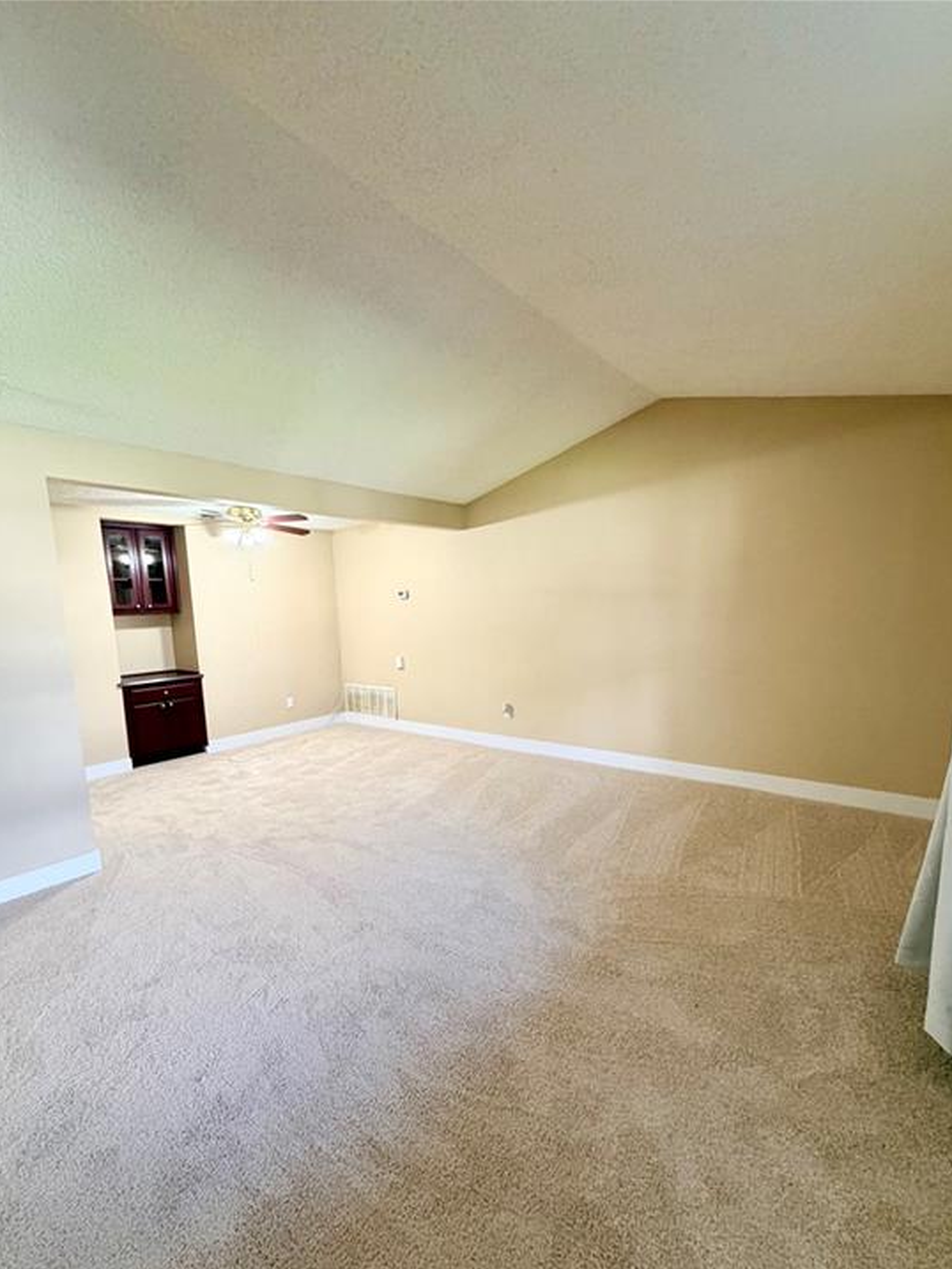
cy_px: 678
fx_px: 550
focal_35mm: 15
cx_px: 474
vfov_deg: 98.0
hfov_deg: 81.8
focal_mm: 2.22
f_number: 2.2
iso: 320
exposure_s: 1/60
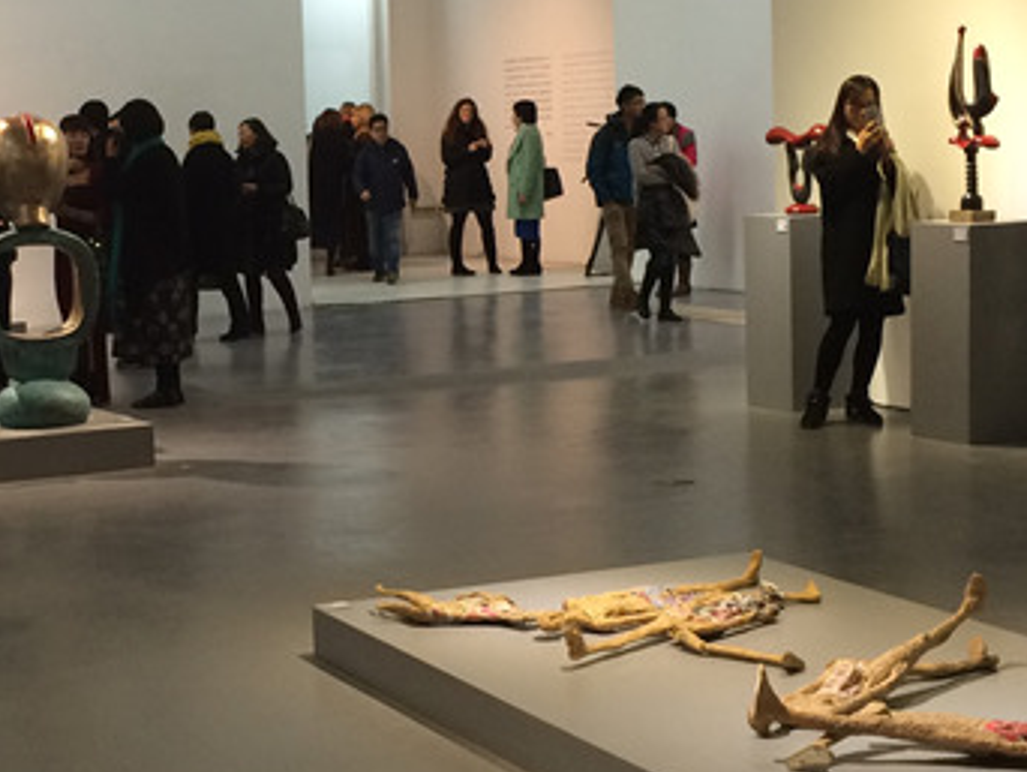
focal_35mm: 72
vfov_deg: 20.4
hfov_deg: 26.5
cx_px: 216
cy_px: 323
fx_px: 2138
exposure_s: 1/33
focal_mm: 4.15
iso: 64
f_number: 2.2
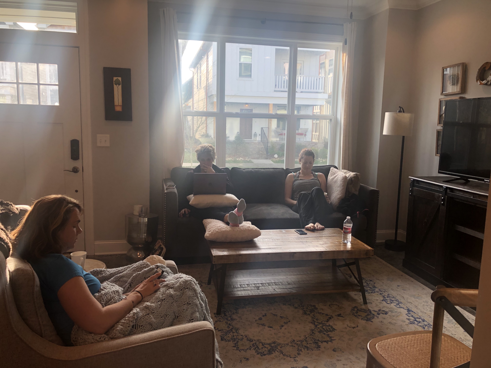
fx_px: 397
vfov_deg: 49.7
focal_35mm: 28
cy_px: 184
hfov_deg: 63.4
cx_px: 246
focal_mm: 3.99
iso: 32
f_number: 1.8
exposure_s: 1/120
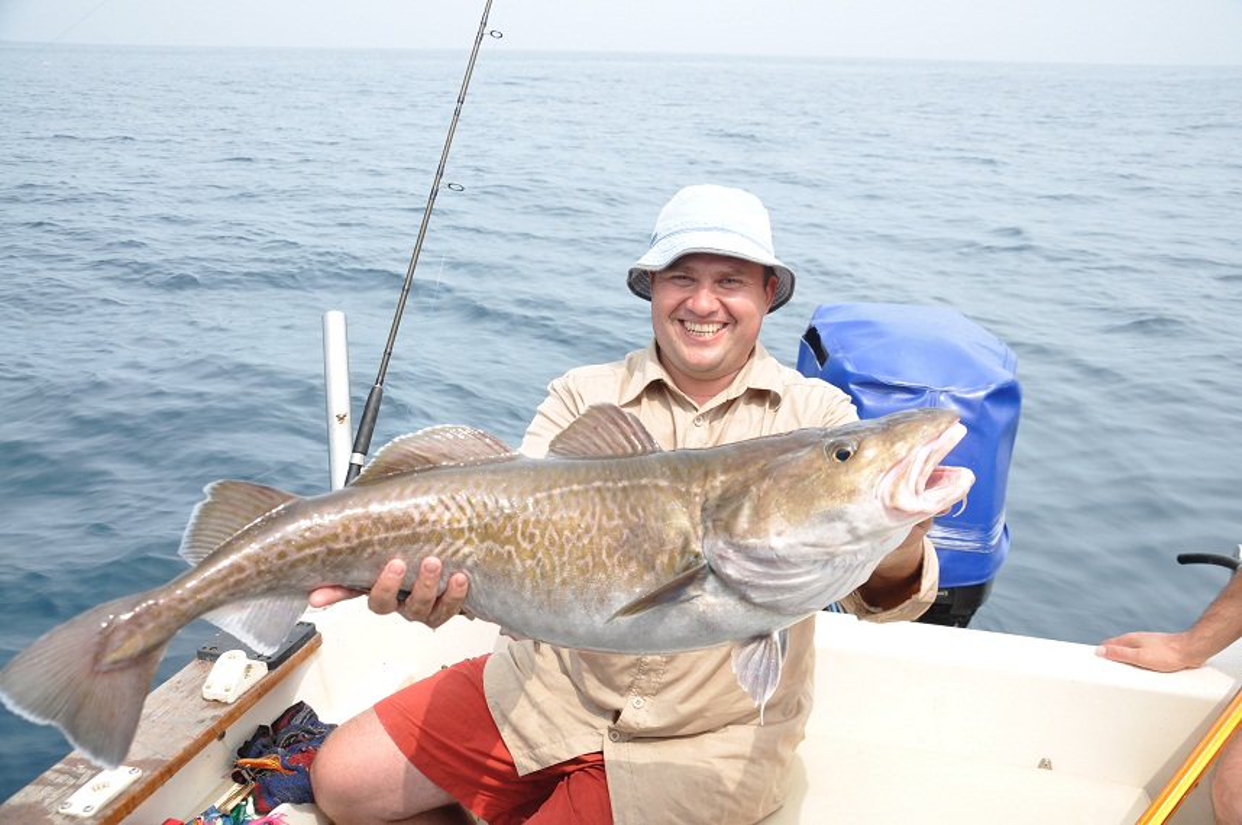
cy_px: 412
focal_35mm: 32
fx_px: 1085
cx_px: 621
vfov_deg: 41.6
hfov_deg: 59.5
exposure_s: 1/320
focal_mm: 21
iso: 400
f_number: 9
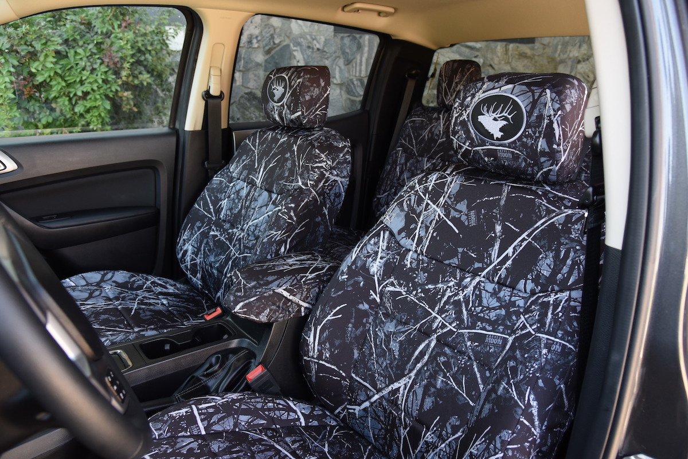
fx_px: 459
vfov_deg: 53.2
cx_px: 344
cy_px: 230
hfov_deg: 73.7
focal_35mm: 24
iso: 800
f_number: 5.6
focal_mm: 24
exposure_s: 1/100
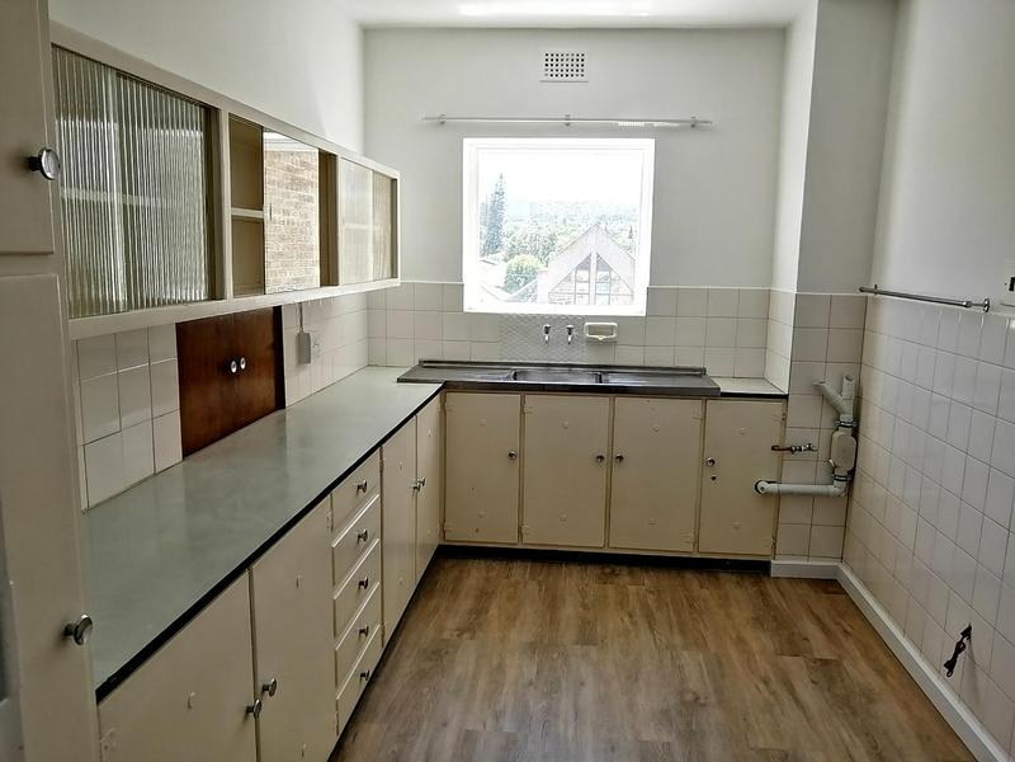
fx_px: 792
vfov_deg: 51.4
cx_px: 508
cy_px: 381
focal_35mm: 27
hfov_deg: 65.3
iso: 50
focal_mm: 3.62
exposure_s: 4
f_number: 1.8
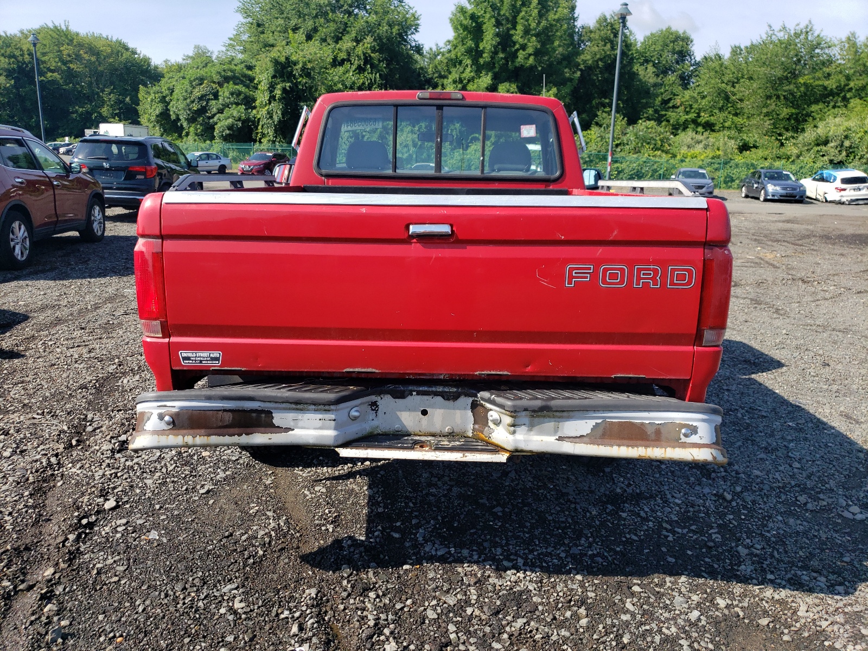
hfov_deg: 67.3
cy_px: 326
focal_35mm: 26
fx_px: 652
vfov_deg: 53.1
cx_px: 434
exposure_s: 1/2000
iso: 50
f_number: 1.5
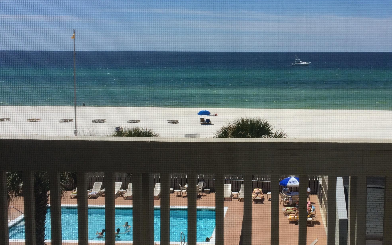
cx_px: 254
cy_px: 111
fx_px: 502
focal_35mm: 47
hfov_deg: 42.2
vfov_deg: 27.4
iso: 32
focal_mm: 4.15
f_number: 2.2
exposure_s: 1/1208
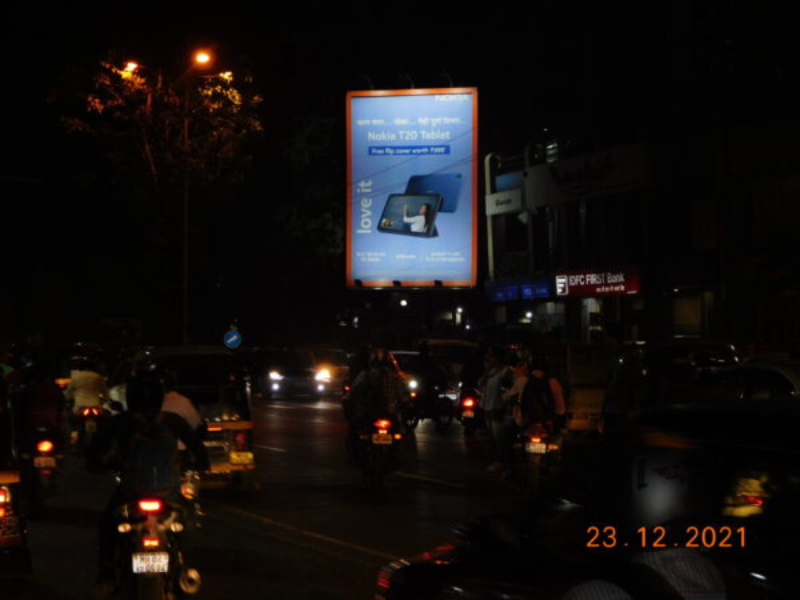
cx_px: 400
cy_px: 300
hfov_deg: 29.4
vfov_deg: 22.3
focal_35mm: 66
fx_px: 1525
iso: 200
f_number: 4.2
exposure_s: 1/30
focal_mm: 11.7
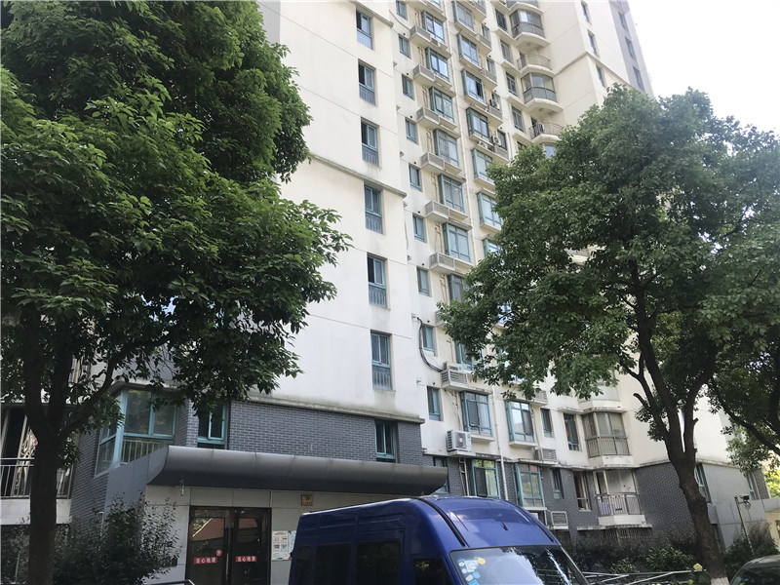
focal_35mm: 28
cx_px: 390
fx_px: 631
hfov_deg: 63.4
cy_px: 292
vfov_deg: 49.7
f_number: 1.8
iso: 20
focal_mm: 3.99
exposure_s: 1/330
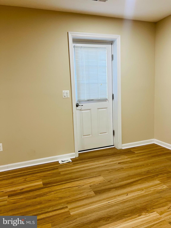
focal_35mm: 26
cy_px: 114
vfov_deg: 67.3
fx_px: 171
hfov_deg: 53.1
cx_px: 86
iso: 100
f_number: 1.5
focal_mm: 5.7
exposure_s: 1/60
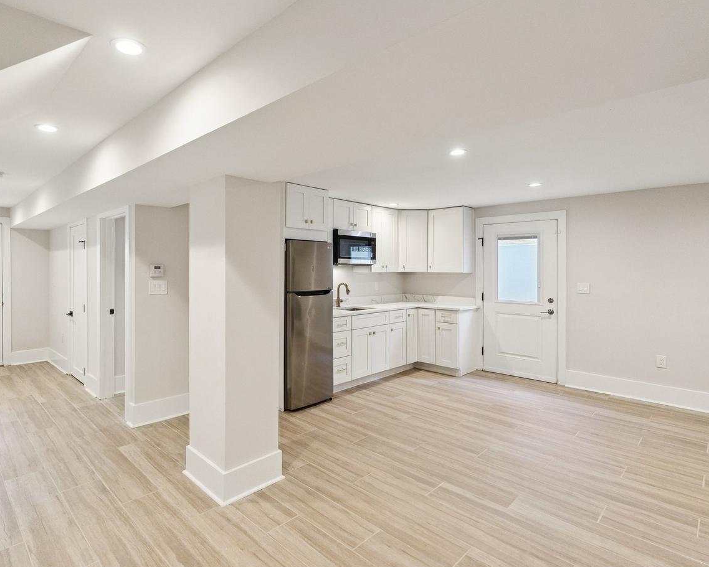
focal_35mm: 19
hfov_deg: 82.8
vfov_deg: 70.9
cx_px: 306
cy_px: 277
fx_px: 399
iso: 2000
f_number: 5.6
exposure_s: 1/100
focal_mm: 16
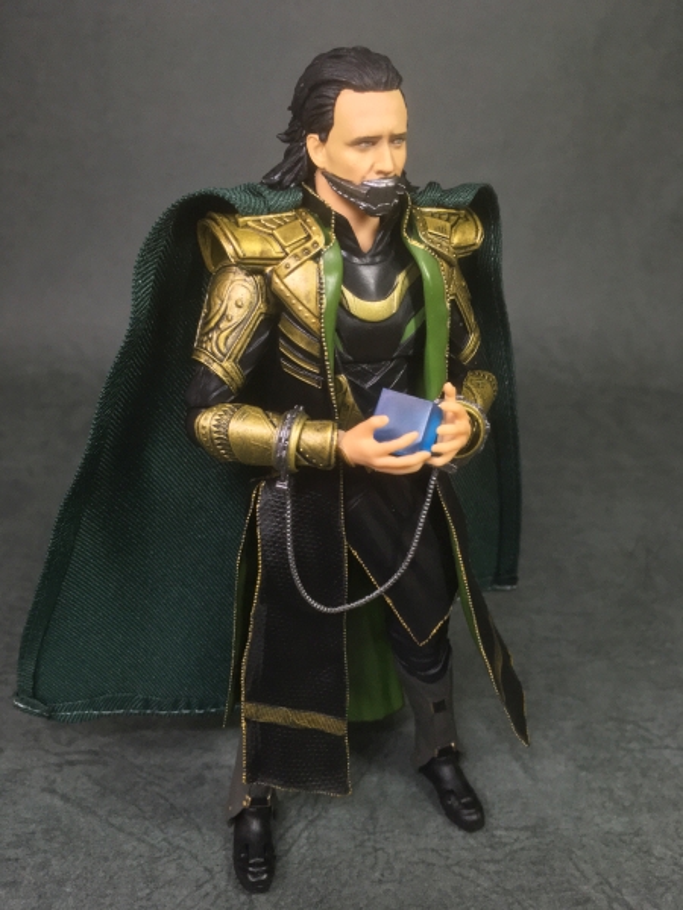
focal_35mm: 29
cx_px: 342
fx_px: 763
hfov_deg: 48.2
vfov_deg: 61.7
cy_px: 455
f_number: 2.2
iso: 125
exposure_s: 1/30
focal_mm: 4.15
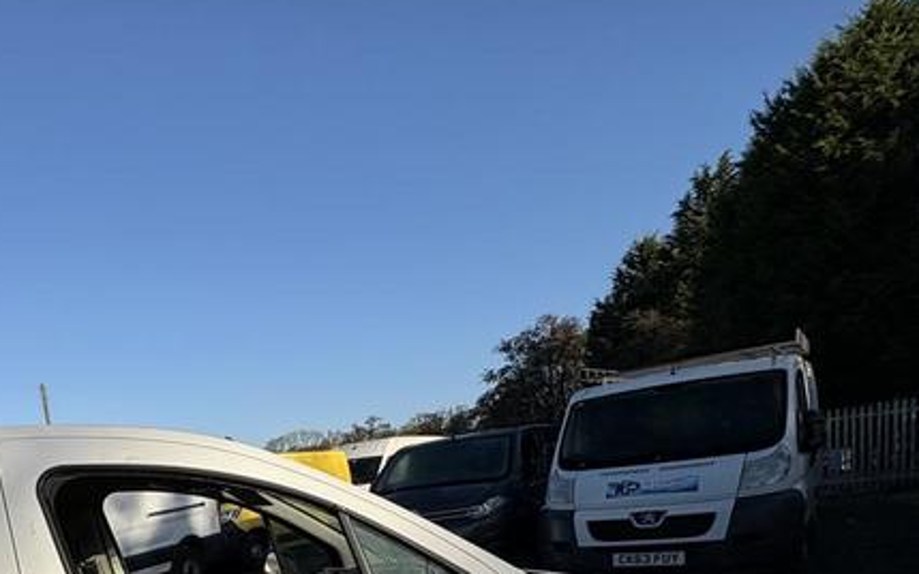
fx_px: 776
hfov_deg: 54.7
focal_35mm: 31
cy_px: 623
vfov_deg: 35.1
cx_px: 122
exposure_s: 1/3106
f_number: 2.2
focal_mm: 2.22
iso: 50
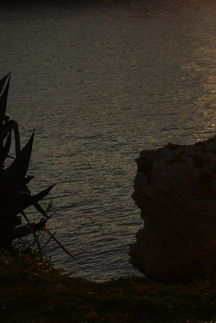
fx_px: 1476
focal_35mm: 164
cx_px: 290
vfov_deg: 12.2
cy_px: -91
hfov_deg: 8.2
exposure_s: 1/30
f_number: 22
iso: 100
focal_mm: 34
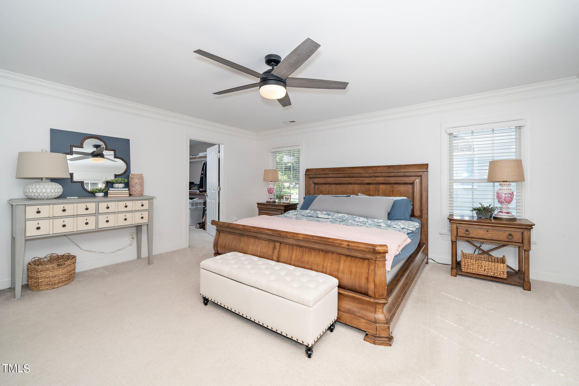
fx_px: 225
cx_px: 290
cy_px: 193
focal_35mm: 14
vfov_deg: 81.2
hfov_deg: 104.3
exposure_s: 1/40
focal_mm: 14
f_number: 11
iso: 640
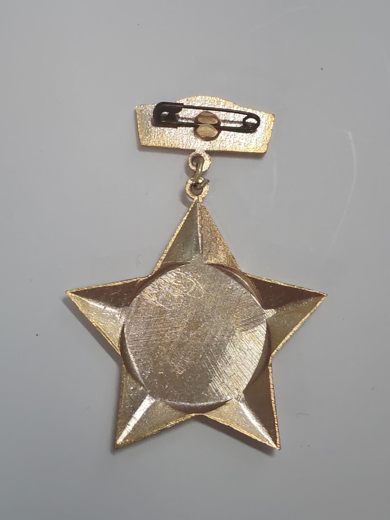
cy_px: 260
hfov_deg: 21.6
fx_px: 1021
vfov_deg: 28.6
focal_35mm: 68
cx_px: 195
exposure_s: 1/50
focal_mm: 5.52
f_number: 1.95
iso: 640
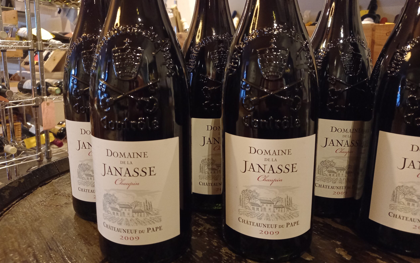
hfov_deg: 68.4
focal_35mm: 27
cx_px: 207
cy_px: 115
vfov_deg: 45.9
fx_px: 309
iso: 1000
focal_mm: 4.6
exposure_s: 1/16.7
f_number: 2
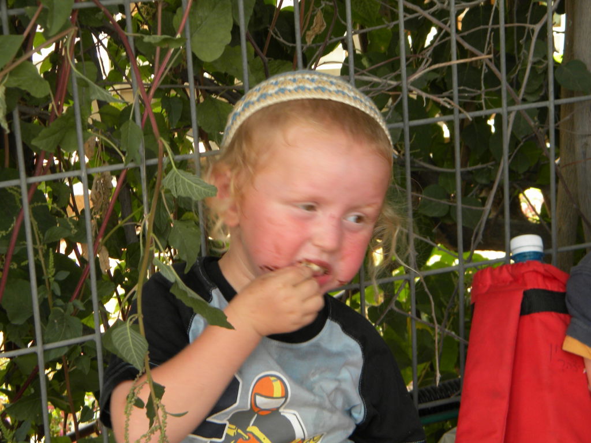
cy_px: 222
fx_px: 1417
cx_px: 296
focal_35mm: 83
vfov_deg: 17.8
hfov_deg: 23.6
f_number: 4.5
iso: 80
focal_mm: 15.1
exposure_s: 1/55.5
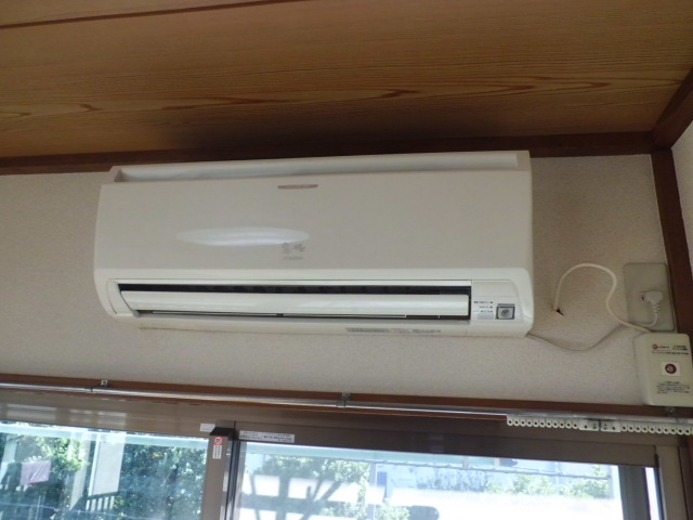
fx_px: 521
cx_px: 346
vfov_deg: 53.1
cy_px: 260
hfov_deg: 67.3
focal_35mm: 26
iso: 100
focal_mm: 4.7
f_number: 2.8
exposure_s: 1/100
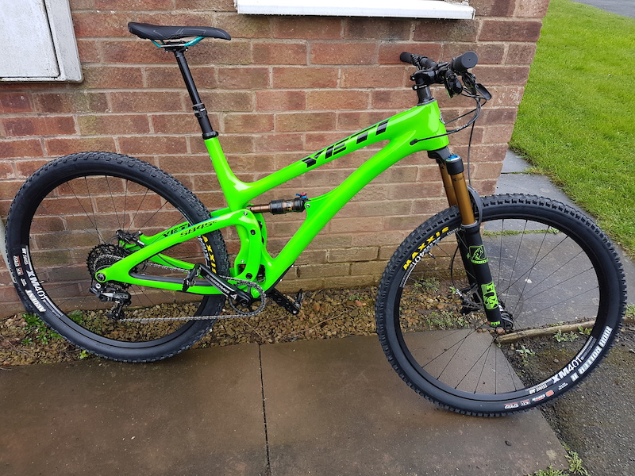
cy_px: 238
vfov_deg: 53.1
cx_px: 318
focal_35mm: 26
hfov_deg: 67.3
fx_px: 477
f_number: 1.7
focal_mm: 4.2
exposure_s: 1/134
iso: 40
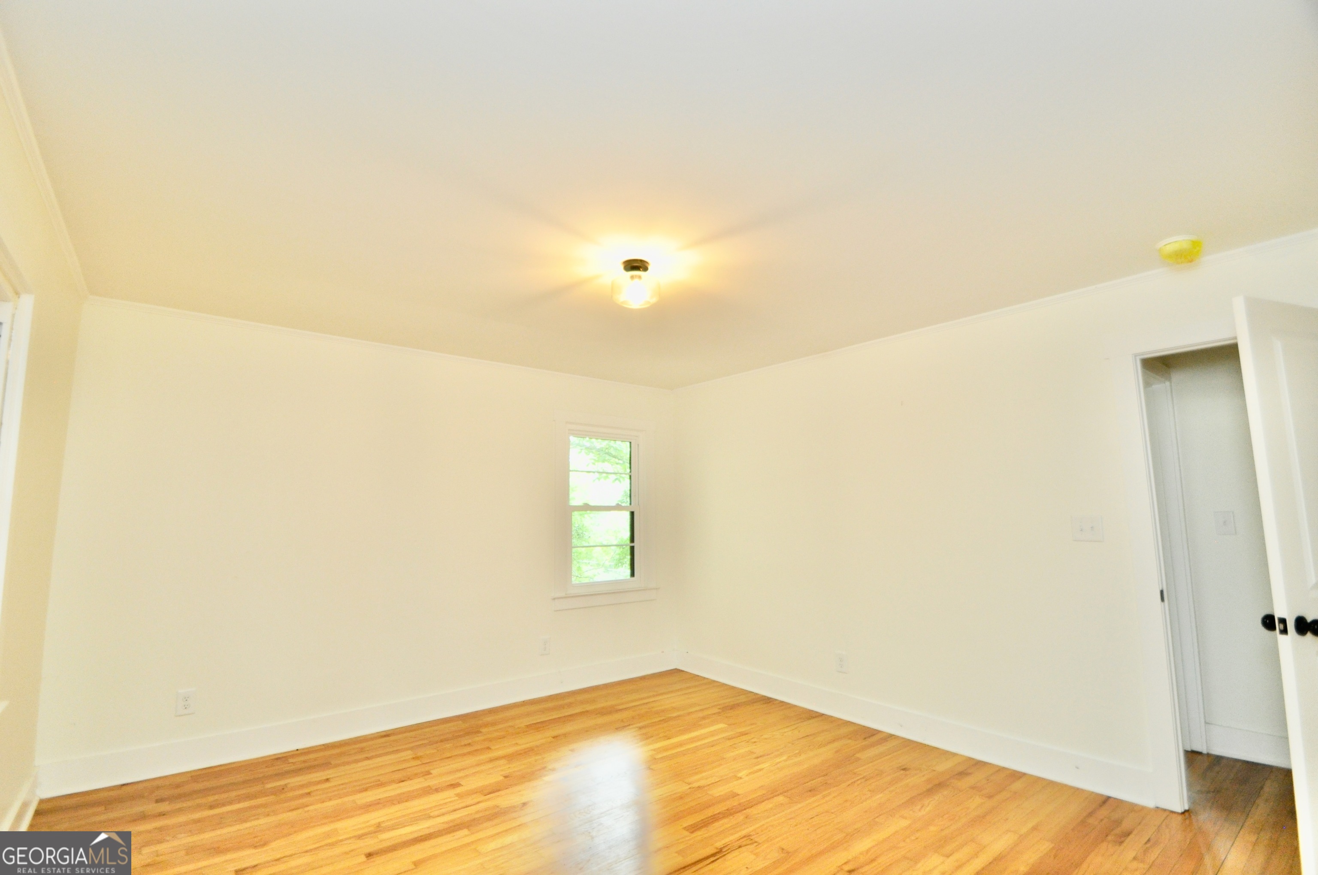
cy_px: 438
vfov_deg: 71.9
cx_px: 659
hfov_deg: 95.1
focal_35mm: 16
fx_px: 603
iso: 800
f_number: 4
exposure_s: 1/60
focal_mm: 11
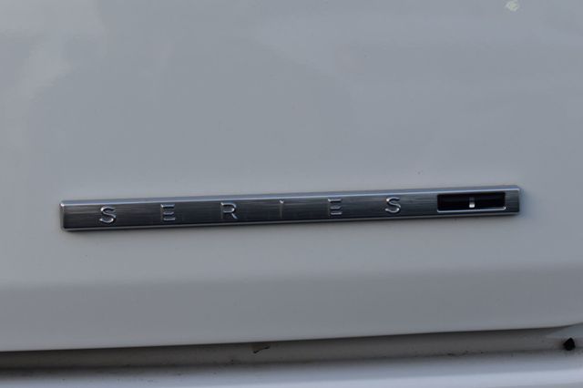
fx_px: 1335
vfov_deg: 16.5
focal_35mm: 82
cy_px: 194
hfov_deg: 24.6
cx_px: 292
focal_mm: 55
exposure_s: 1/60
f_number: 8
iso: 400
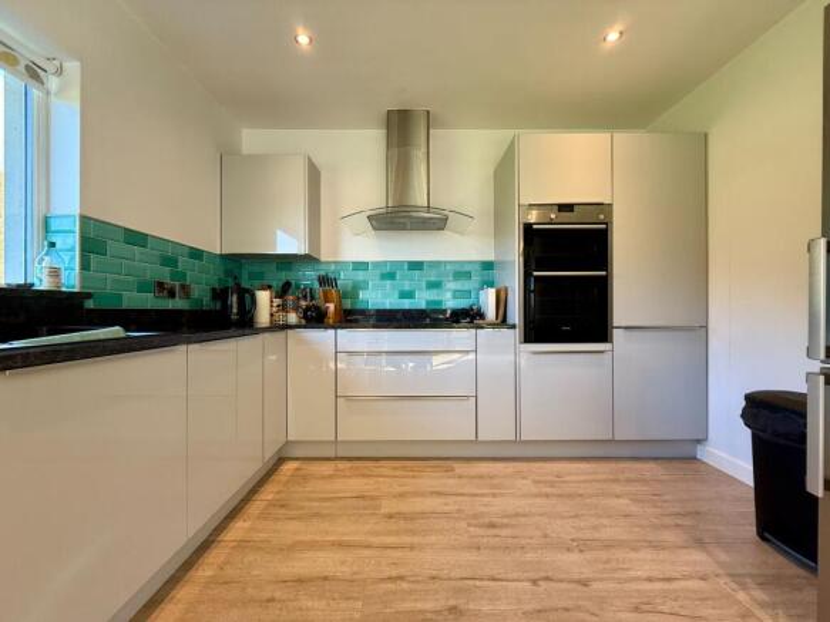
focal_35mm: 14
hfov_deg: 102.1
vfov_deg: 85.7
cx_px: 415
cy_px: 311
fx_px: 336
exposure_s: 1/99
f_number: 2.2
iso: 160
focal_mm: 2.22
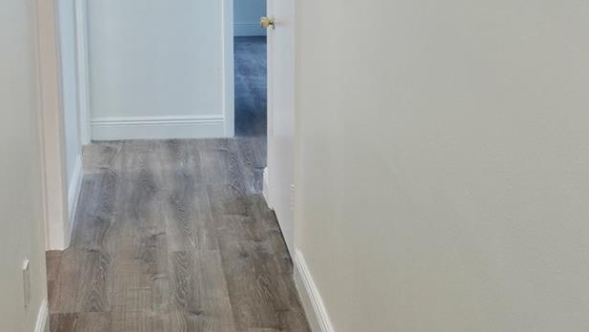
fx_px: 1015
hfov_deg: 31.9
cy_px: 56
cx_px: 169
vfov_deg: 18.3
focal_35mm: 65
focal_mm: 16
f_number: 4
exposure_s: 1/40
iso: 100
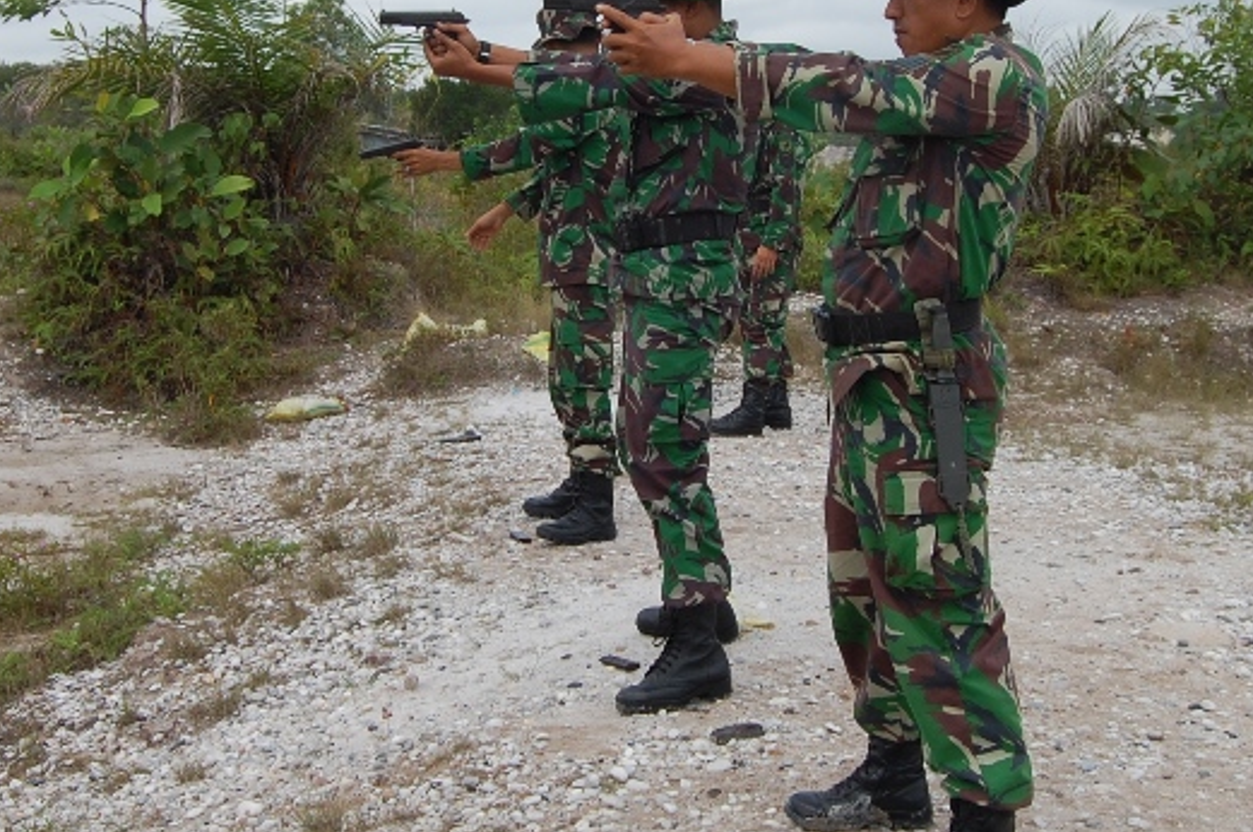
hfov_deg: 34.0
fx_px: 2051
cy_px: 251
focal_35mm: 59
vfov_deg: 22.8
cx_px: 584
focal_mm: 20
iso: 200
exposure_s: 1/250
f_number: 8
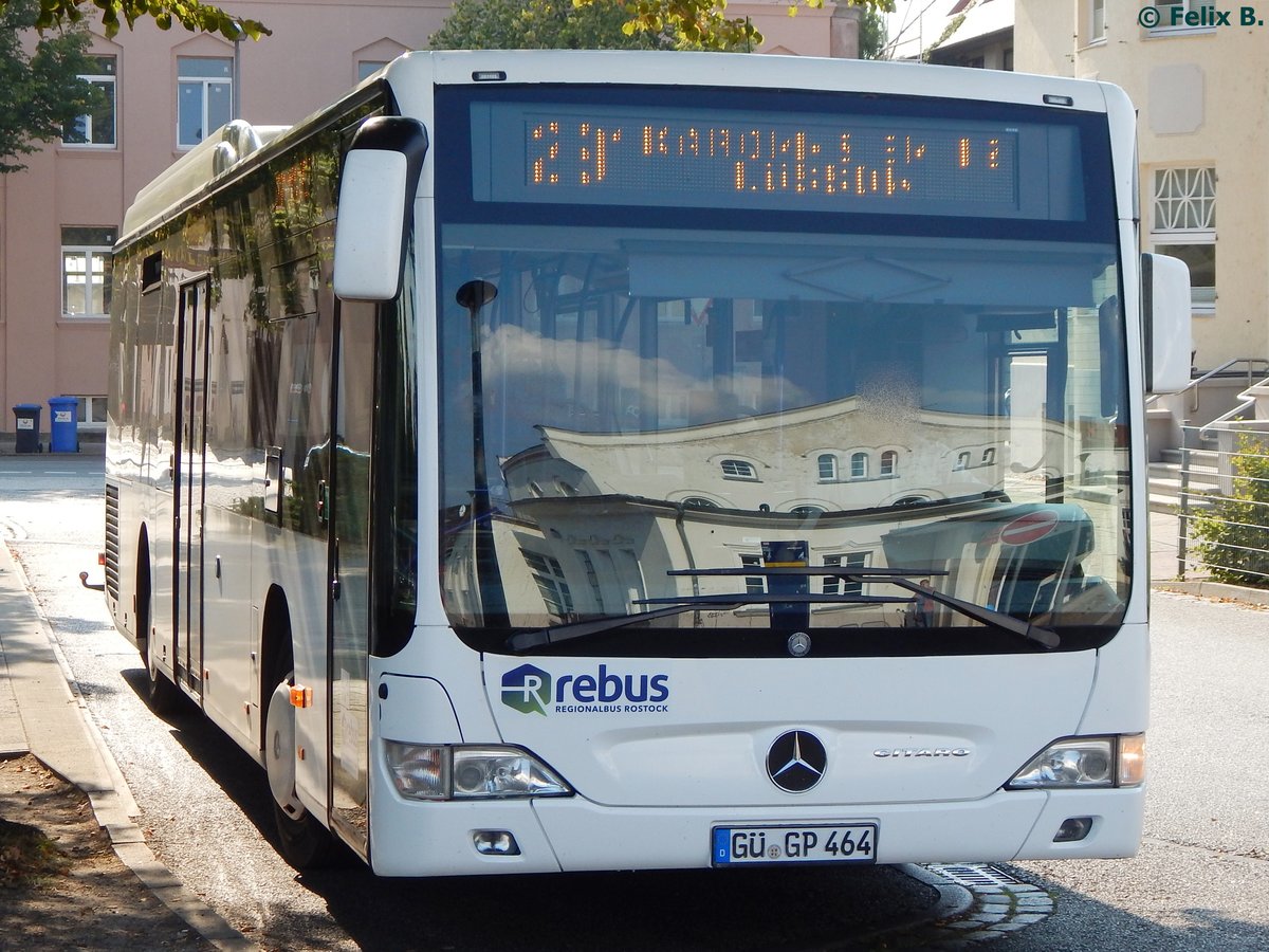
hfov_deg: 28.2
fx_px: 2529
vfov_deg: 21.3
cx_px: 634
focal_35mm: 69
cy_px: 476
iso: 125
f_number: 4.1
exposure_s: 1/400
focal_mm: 12.3
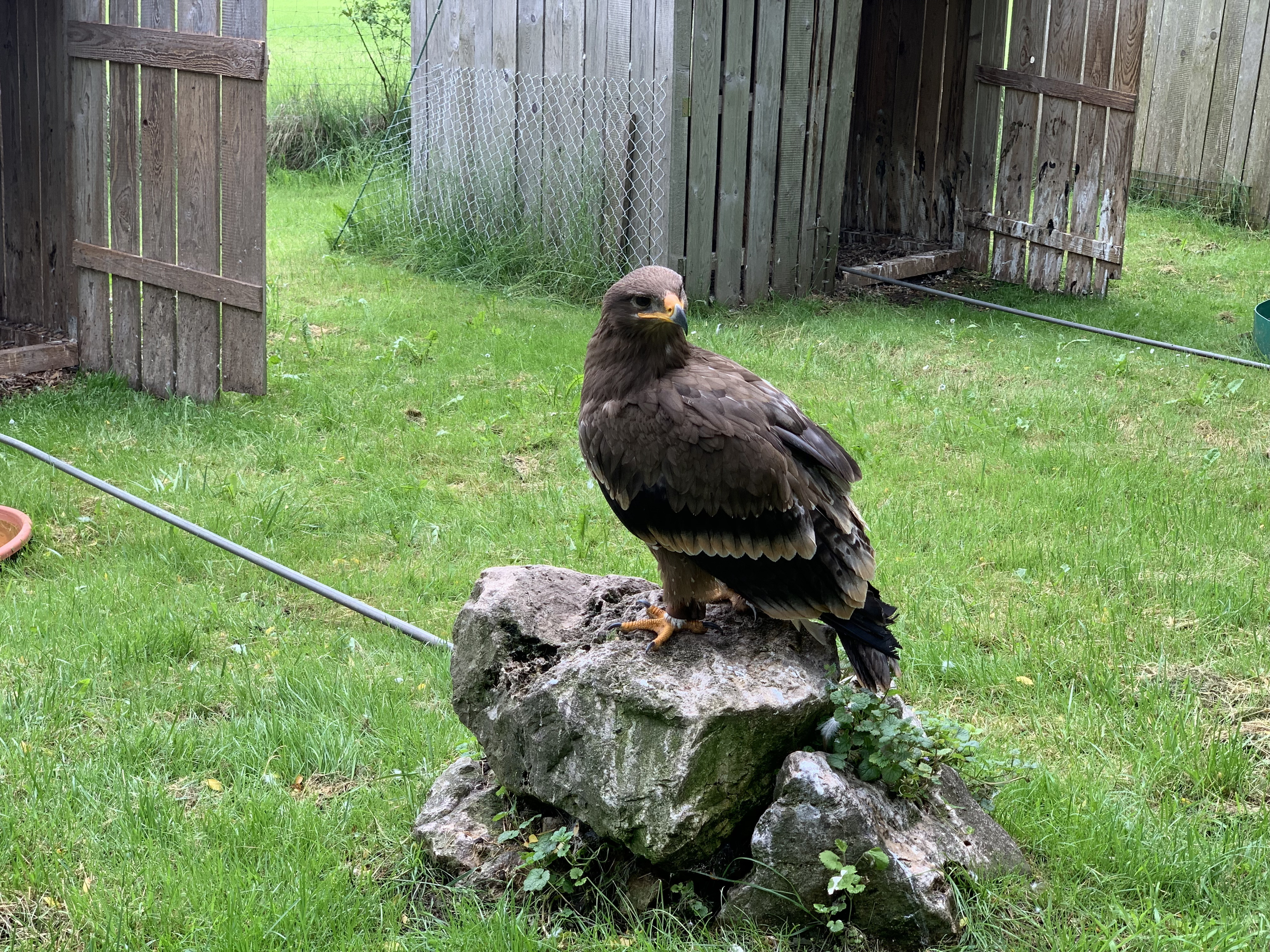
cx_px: 635
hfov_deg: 36.8
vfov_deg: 28.0
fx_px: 1908
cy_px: 476
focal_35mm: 52
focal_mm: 6
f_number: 2.4
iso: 20
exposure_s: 1/122
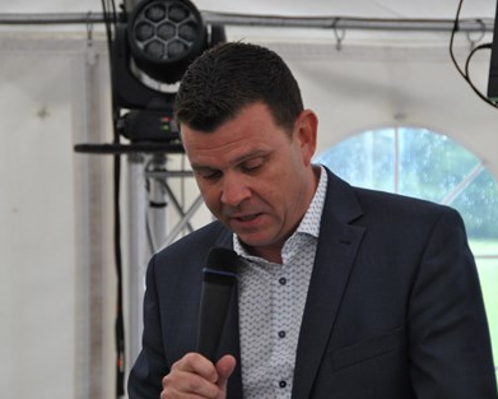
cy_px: 201
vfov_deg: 9.8
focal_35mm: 157
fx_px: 2315
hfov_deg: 12.3
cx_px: 236
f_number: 5.6
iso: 400
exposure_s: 1/125
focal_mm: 92
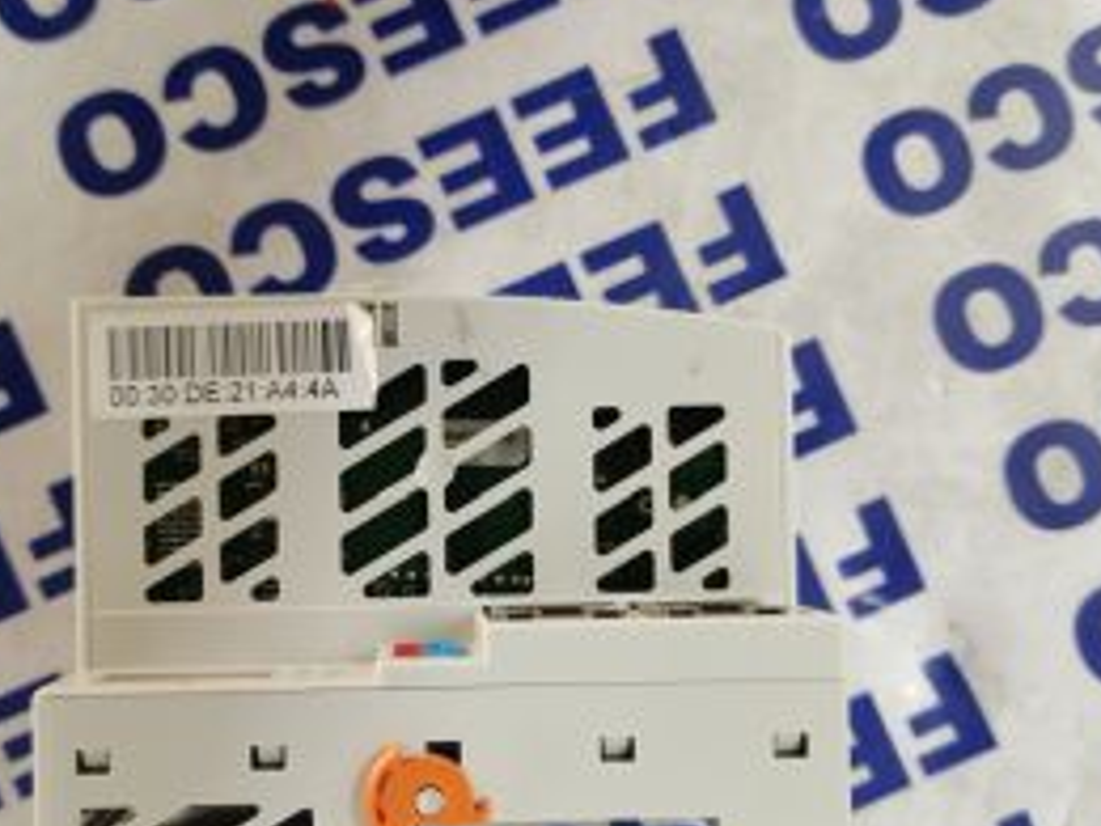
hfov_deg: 46.5
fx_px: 1272
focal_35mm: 40
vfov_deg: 35.8
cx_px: 440
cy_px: 496
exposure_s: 1/22.5
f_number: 1.8
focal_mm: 5.58
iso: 500
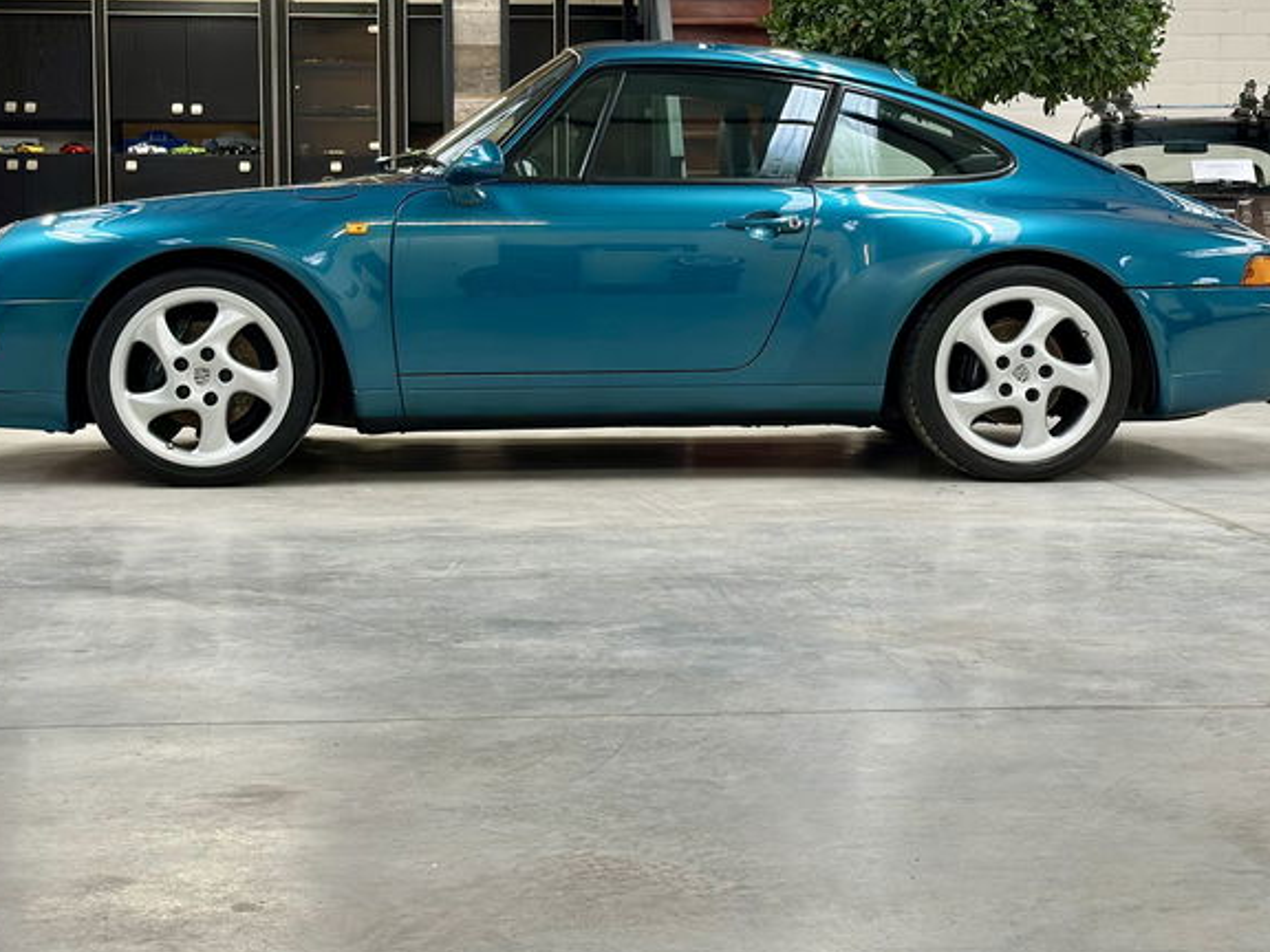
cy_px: 368
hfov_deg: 30.3
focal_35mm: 64
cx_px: 639
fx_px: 2348
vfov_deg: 22.9
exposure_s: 1/100
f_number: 1.78
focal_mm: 6.86
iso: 200
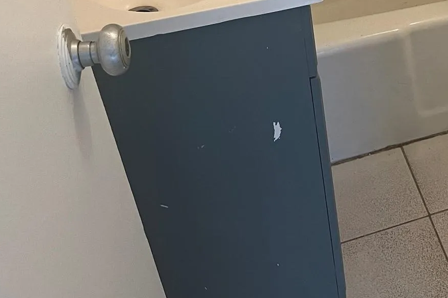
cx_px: 515
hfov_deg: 28.4
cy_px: -39
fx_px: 784
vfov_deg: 20.5
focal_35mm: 63
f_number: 1.6
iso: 125
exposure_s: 1/60
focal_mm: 5.1
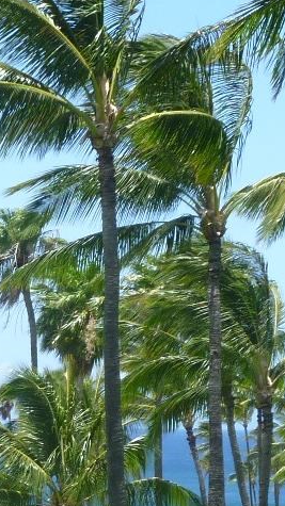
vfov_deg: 12.0
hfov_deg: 6.8
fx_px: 2366
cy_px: 605
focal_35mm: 176
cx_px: -126
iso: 100
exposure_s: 1/400
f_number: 4.3
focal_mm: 8.6
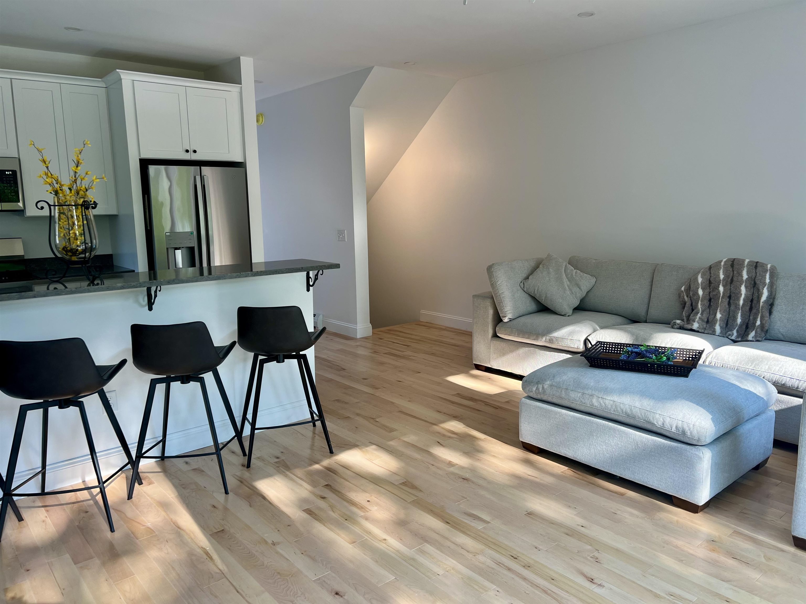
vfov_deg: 53.1
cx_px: 403
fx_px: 605
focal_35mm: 26
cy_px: 302
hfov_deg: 67.3
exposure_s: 1/120
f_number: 1.5
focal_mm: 5.7
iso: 32
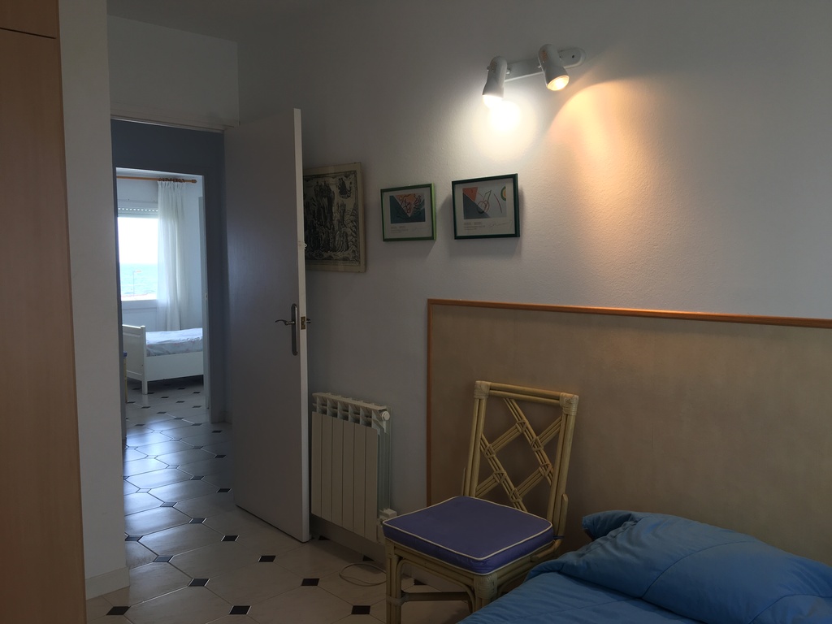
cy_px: 312
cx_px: 416
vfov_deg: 48.2
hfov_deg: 61.7
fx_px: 697
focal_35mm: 29
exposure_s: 1/50
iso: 25
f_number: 2.2
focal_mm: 4.15
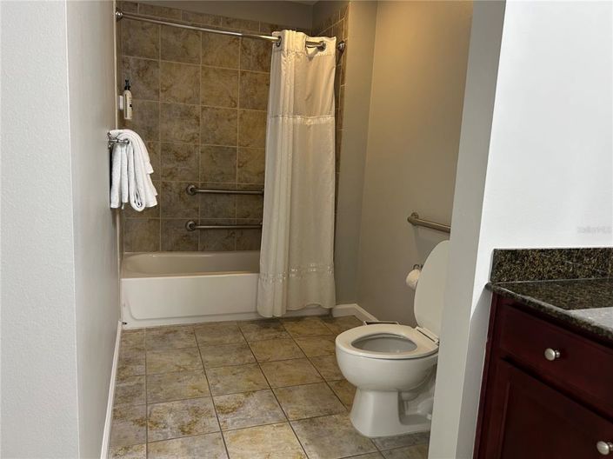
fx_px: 460
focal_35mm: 26
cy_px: 230
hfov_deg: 67.3
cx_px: 306
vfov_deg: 53.0
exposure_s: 1/60
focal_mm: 5.7
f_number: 1.5
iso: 160
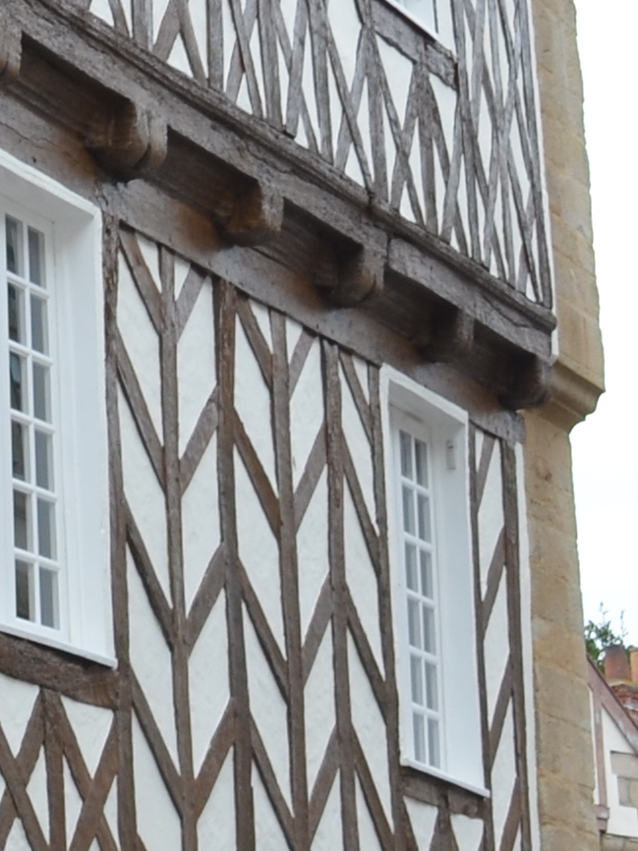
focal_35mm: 171
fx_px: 4204
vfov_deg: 11.5
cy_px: 134
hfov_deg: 8.1
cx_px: -765
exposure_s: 1/200
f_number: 7.1
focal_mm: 22
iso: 200
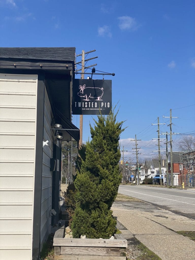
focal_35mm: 52
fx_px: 391
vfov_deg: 36.8
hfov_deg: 28.0
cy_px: 130
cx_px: 98
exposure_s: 1/2817
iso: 20
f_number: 2
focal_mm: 6
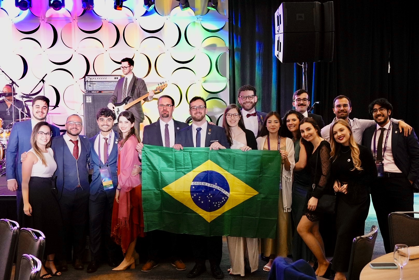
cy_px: 140
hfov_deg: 45.4
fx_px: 501
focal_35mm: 43
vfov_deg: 31.2
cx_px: 210
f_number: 2.8
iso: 3200
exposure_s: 1/160
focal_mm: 28.9
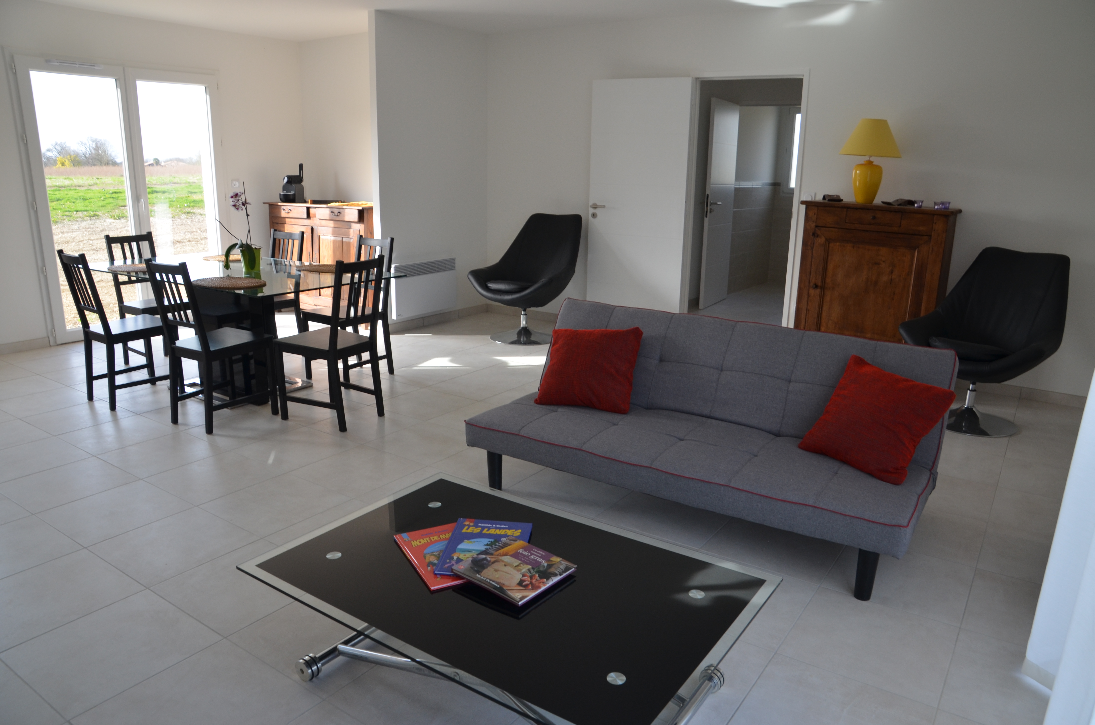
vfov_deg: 52.9
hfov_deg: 73.9
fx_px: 728
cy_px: 362
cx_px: 548
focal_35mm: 24
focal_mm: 16
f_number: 5.6
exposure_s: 1/125
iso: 250
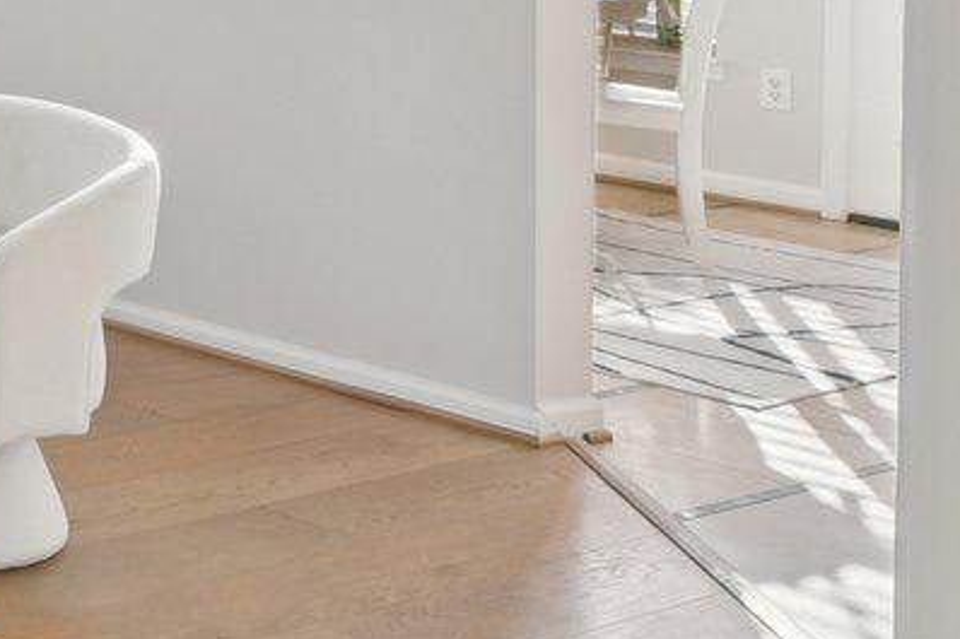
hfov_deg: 17.8
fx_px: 1919
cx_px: -1037
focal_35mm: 72
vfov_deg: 17.6
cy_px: -211
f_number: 8
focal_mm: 14
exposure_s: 1/15
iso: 160
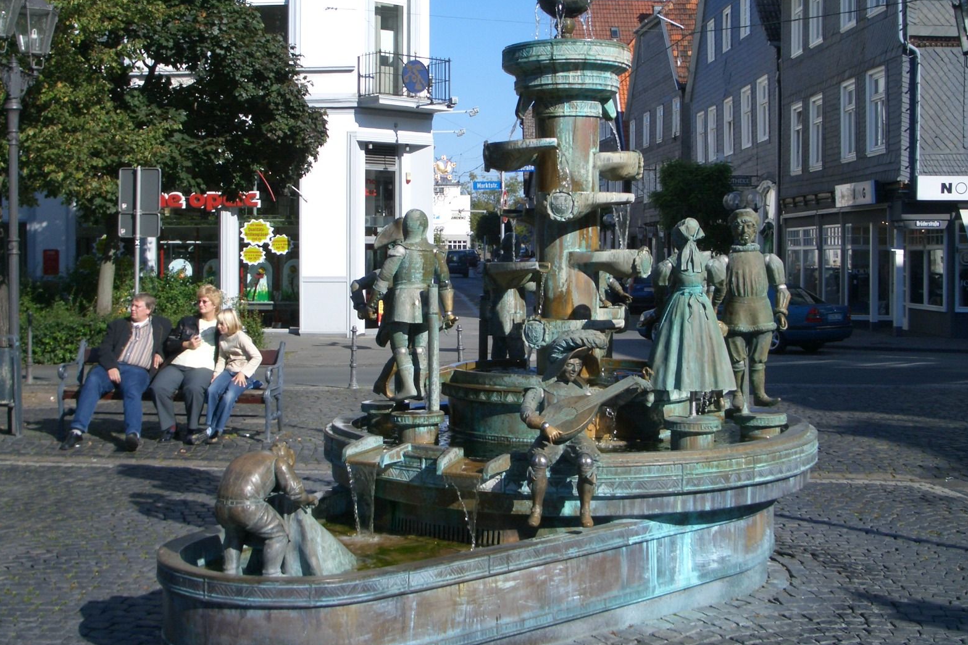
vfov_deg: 26.0
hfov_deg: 38.2
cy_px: 308
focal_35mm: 52
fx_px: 1398
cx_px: 486
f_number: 5
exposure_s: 1/400
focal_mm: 8.2
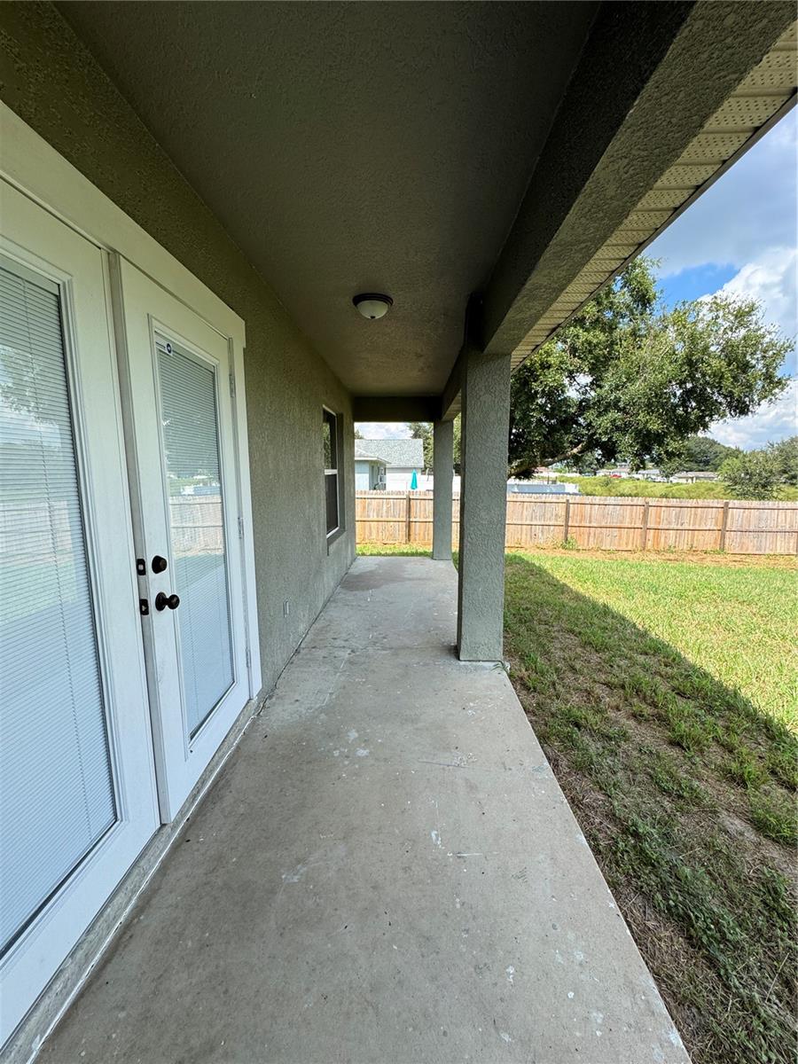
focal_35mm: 14
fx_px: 430
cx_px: 399
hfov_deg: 85.7
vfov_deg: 102.1
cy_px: 532
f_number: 2.2
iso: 50
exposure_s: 1/771
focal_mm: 2.22
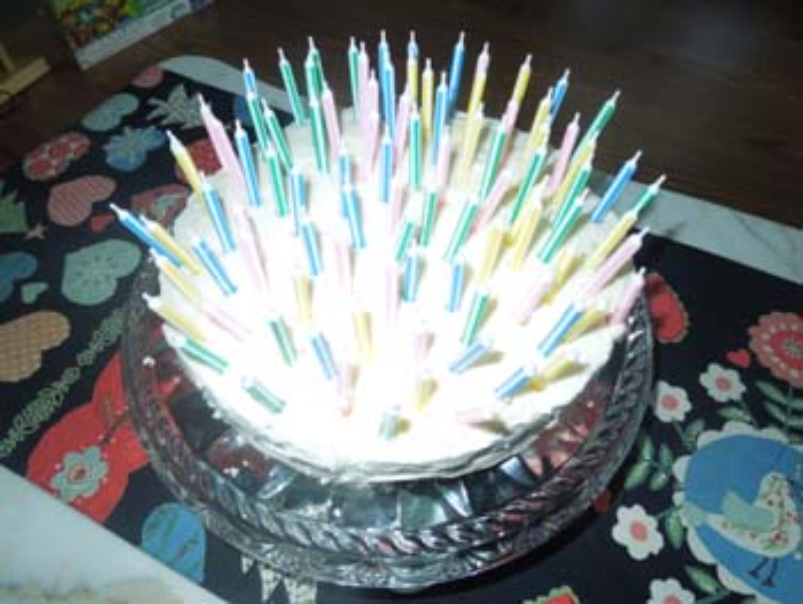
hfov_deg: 69.4
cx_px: 402
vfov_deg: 54.9
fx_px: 580
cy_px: 302
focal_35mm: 25
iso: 200
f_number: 3.3
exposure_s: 1/30
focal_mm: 4.5
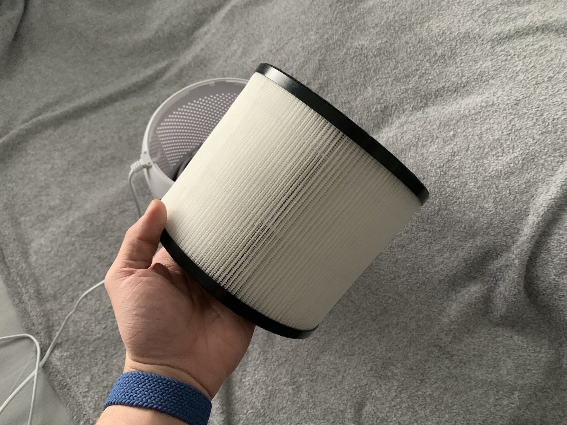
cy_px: 212
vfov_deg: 53.1
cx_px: 284
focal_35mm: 26
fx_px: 426
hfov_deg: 67.3
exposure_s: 1/33
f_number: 1.8
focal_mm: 4.25
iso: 400
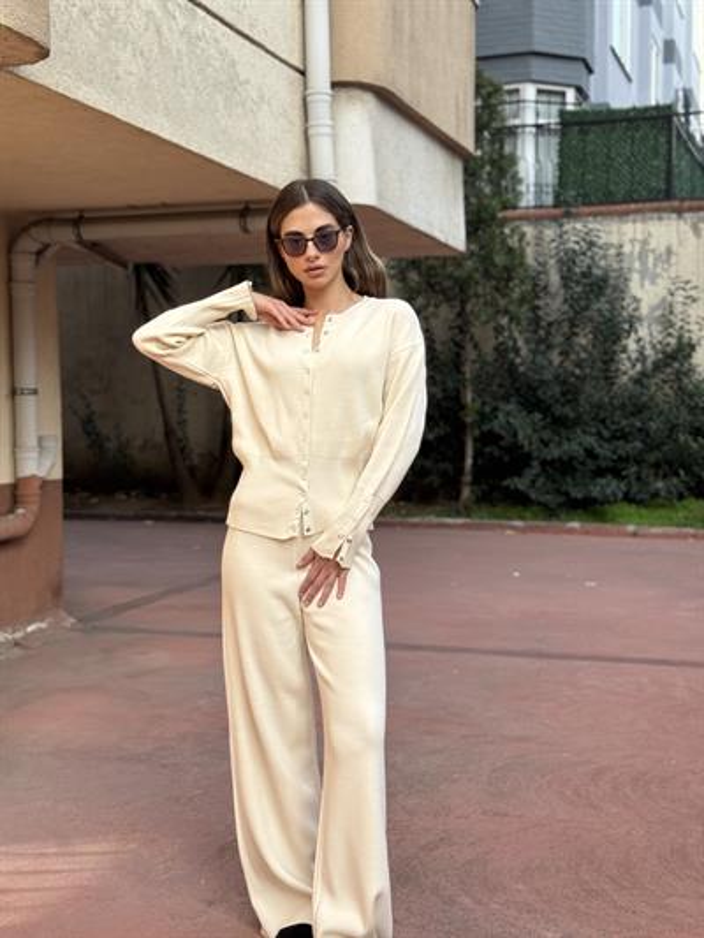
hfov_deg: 30.3
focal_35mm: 48
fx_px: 1301
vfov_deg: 39.6
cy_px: 469
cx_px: 352
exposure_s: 1/812
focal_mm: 6.76
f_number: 1.78
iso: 64
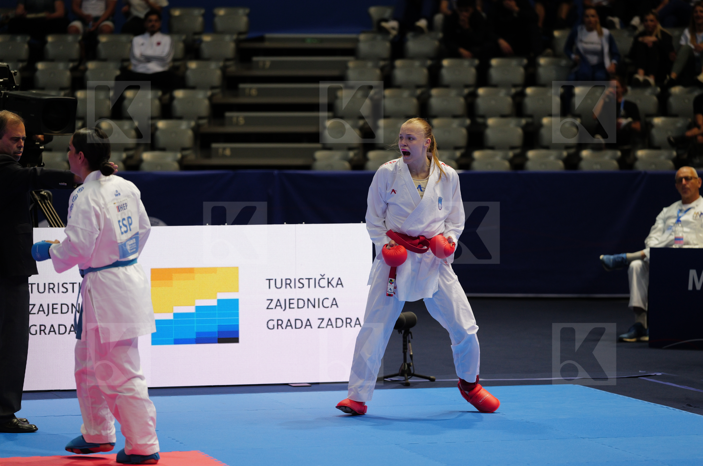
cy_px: 233
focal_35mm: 144
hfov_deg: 14.3
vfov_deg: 9.5
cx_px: 352
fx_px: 2807
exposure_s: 1/1000
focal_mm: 144
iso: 1600
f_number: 2.8
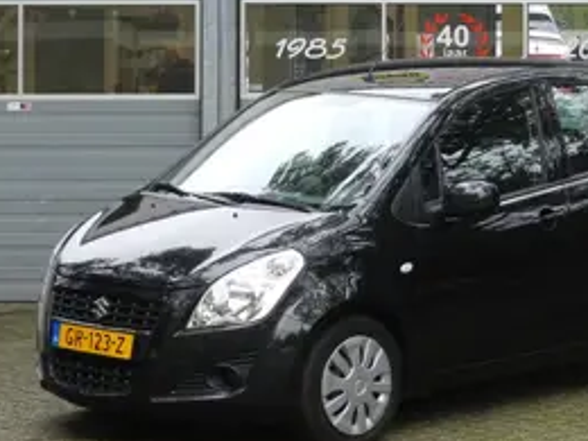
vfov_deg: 9.5
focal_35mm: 155
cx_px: 403
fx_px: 2633
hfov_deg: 12.7
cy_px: 77
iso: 160
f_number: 4.4
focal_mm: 14.9
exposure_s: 1/50
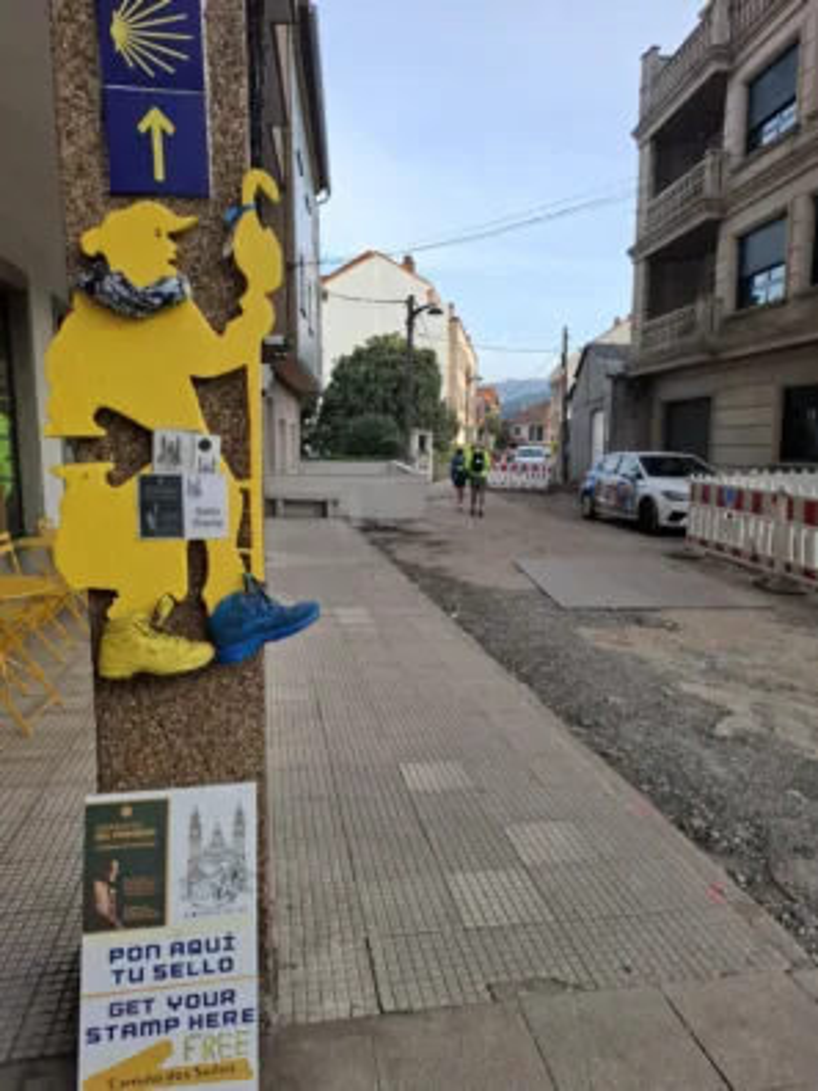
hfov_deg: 58.9
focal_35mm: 23
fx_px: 725
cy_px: 546
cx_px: 409
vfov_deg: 73.9
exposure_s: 1/411
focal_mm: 5.54
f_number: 1.8
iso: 50
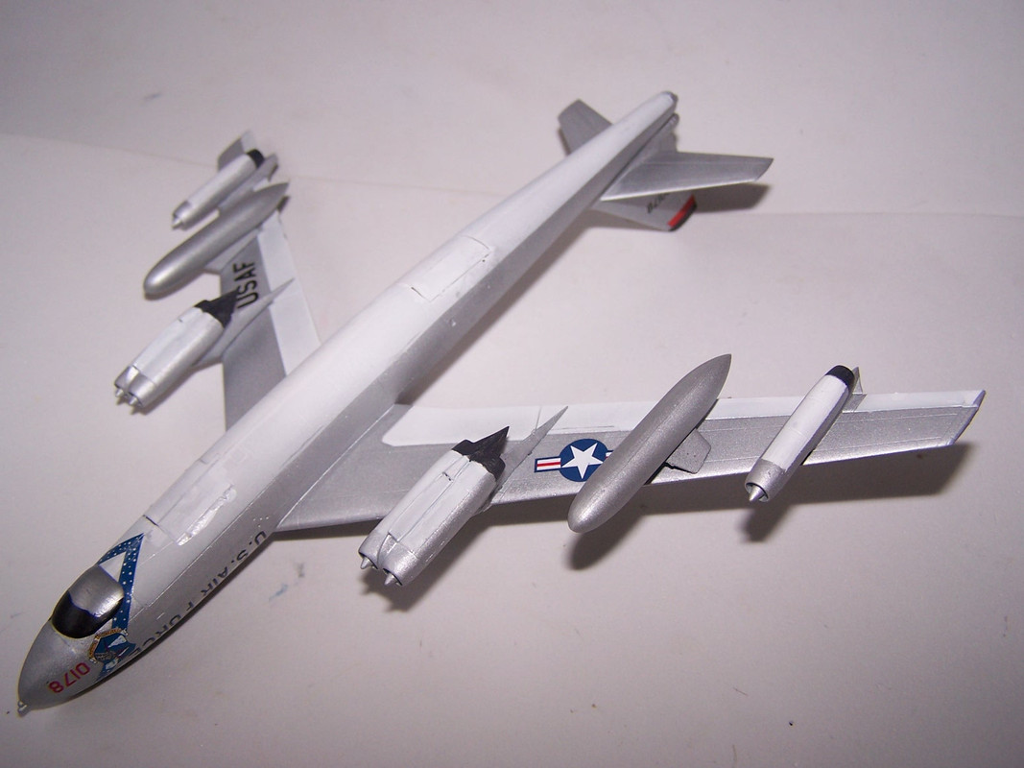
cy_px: 384
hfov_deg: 49.0
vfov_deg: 37.7
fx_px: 1124
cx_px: 512
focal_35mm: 38
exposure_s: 1/60
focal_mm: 6.3
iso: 80
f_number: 2.8
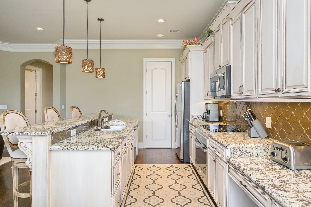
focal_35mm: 21
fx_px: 181
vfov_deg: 59.4
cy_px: 104
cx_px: 156
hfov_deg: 81.2
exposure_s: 1/30
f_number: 8
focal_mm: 21
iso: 500
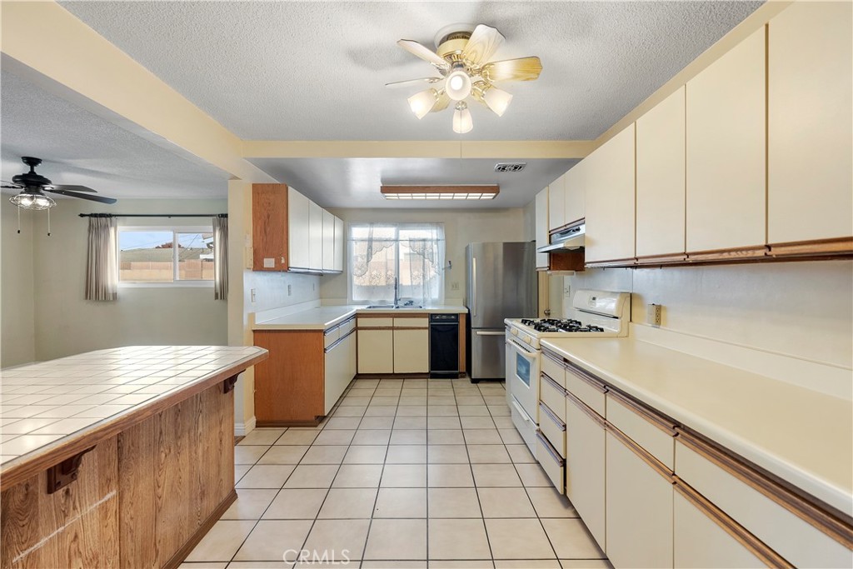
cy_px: 284
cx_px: 426
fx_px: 379
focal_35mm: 16
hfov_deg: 96.7
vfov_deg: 73.8
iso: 400
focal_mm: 16
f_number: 4
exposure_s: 1/15
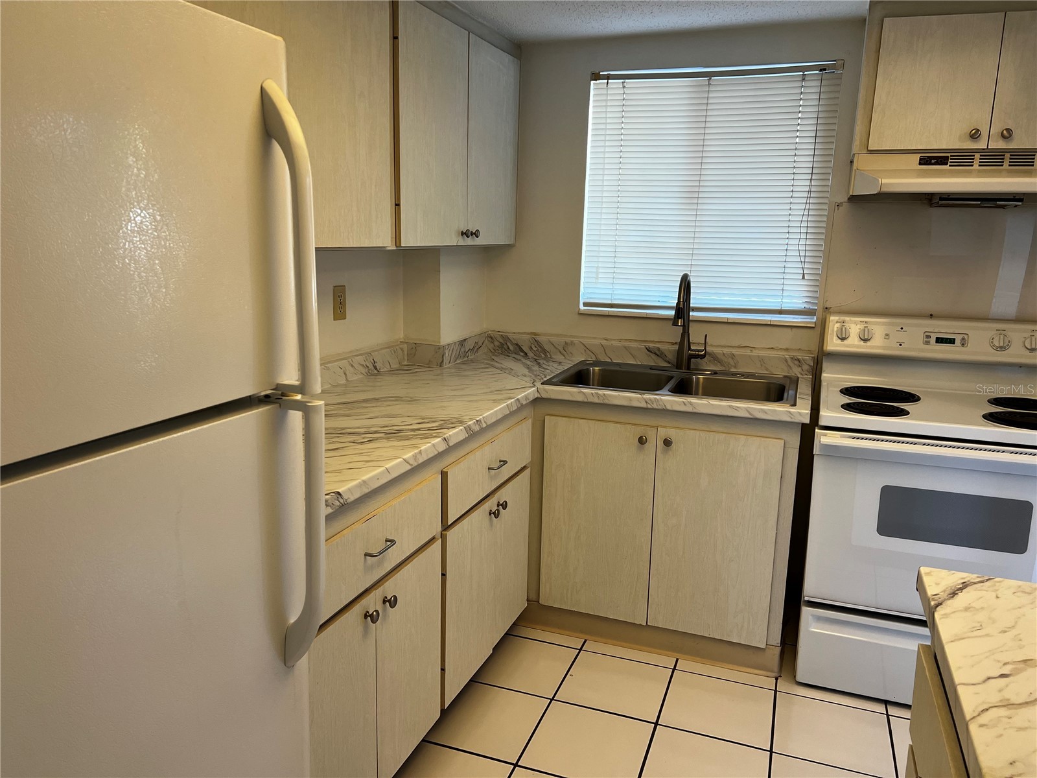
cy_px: 389
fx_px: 779
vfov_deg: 53.1
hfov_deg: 67.3
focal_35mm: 26
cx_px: 518
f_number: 1.5
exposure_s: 1/120
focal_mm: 5.7
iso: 125
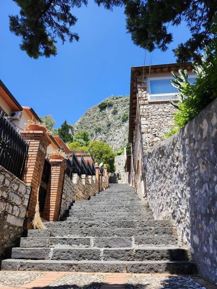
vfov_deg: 73.9
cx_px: 108
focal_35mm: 23
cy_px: 144
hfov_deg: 58.9
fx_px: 192
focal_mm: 5.54
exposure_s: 1/803
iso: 25
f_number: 1.8
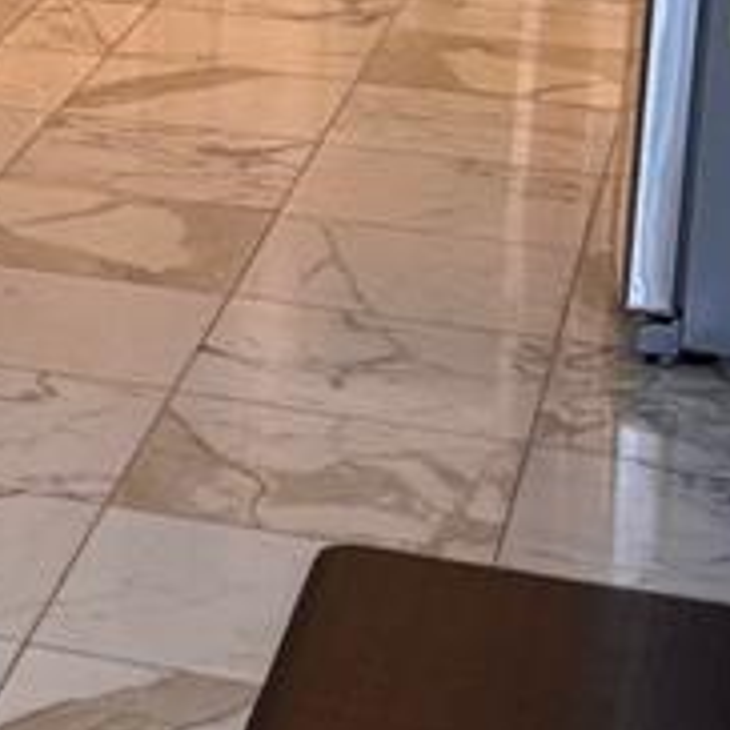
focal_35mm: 140
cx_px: -598
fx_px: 3340
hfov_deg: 11.5
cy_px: -176
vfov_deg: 12.2
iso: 125
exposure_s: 1/120
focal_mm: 6.86
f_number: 1.78
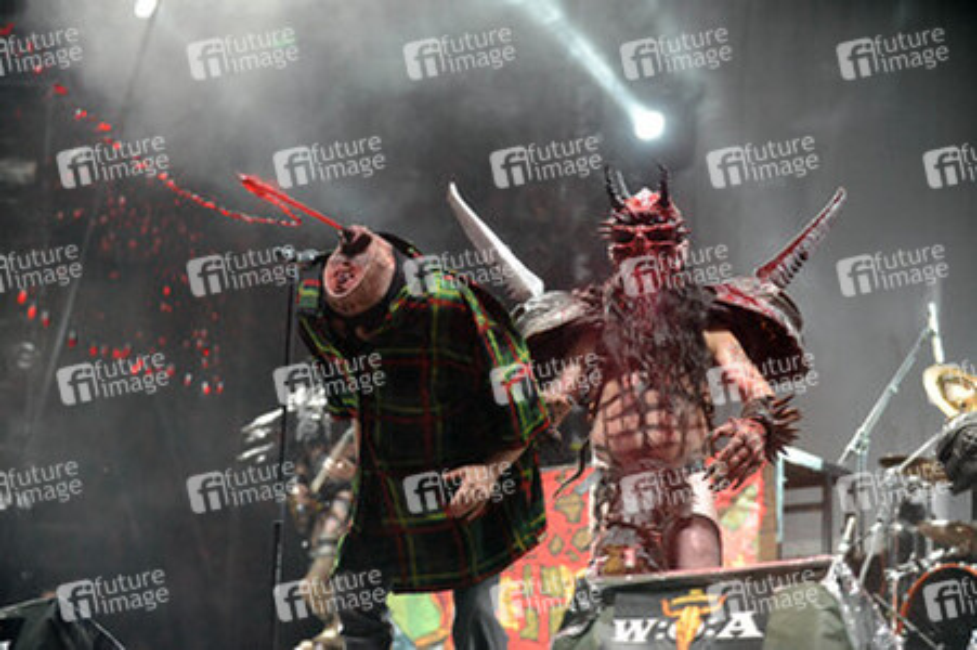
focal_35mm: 86
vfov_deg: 15.9
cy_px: 325
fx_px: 2332
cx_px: 488
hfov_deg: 23.7
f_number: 2.8
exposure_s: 1/125
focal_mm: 86
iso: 3200
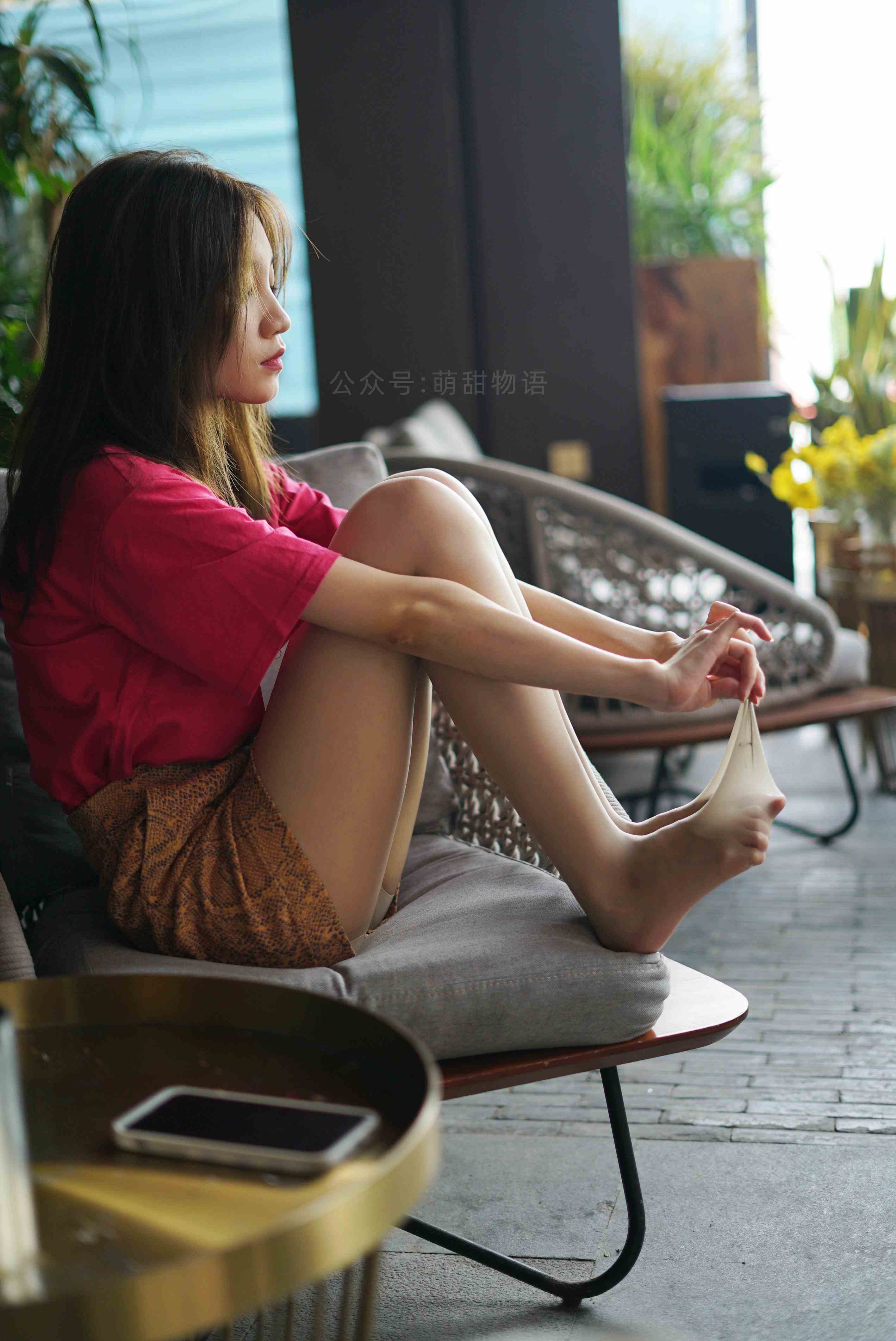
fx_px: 1864
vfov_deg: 39.6
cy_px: 670
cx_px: 448
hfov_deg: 27.0
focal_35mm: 50
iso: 200
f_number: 1.8
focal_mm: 50
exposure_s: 1/400
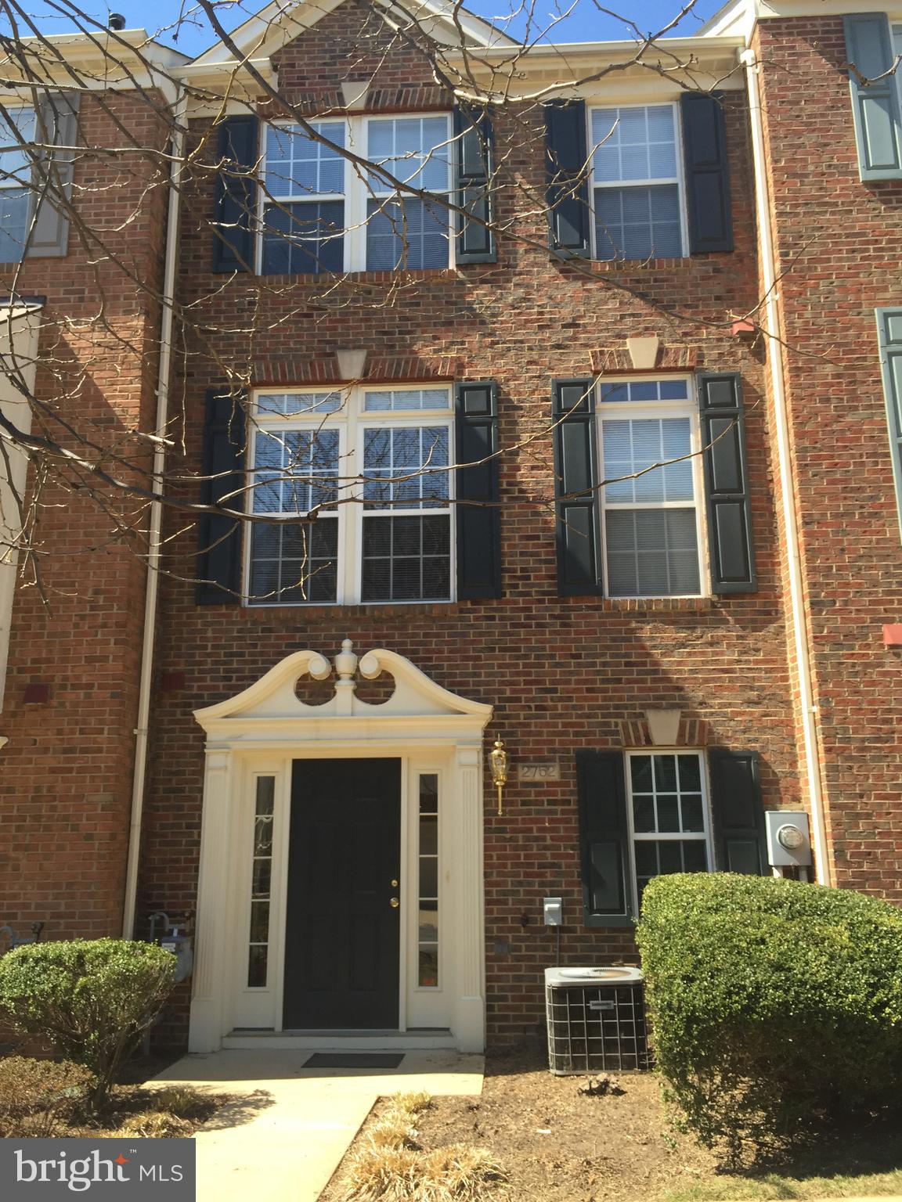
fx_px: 1008
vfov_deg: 61.7
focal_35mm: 29
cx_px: 451
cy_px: 601
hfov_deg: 48.2
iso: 32
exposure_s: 1/628
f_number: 2.2
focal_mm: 4.15
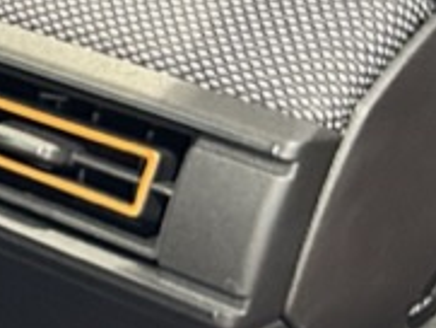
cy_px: 420
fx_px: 2319
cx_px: -634
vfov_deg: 8.0
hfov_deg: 9.5
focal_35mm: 184
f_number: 1.5
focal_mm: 5.7
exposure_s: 1/33
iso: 400
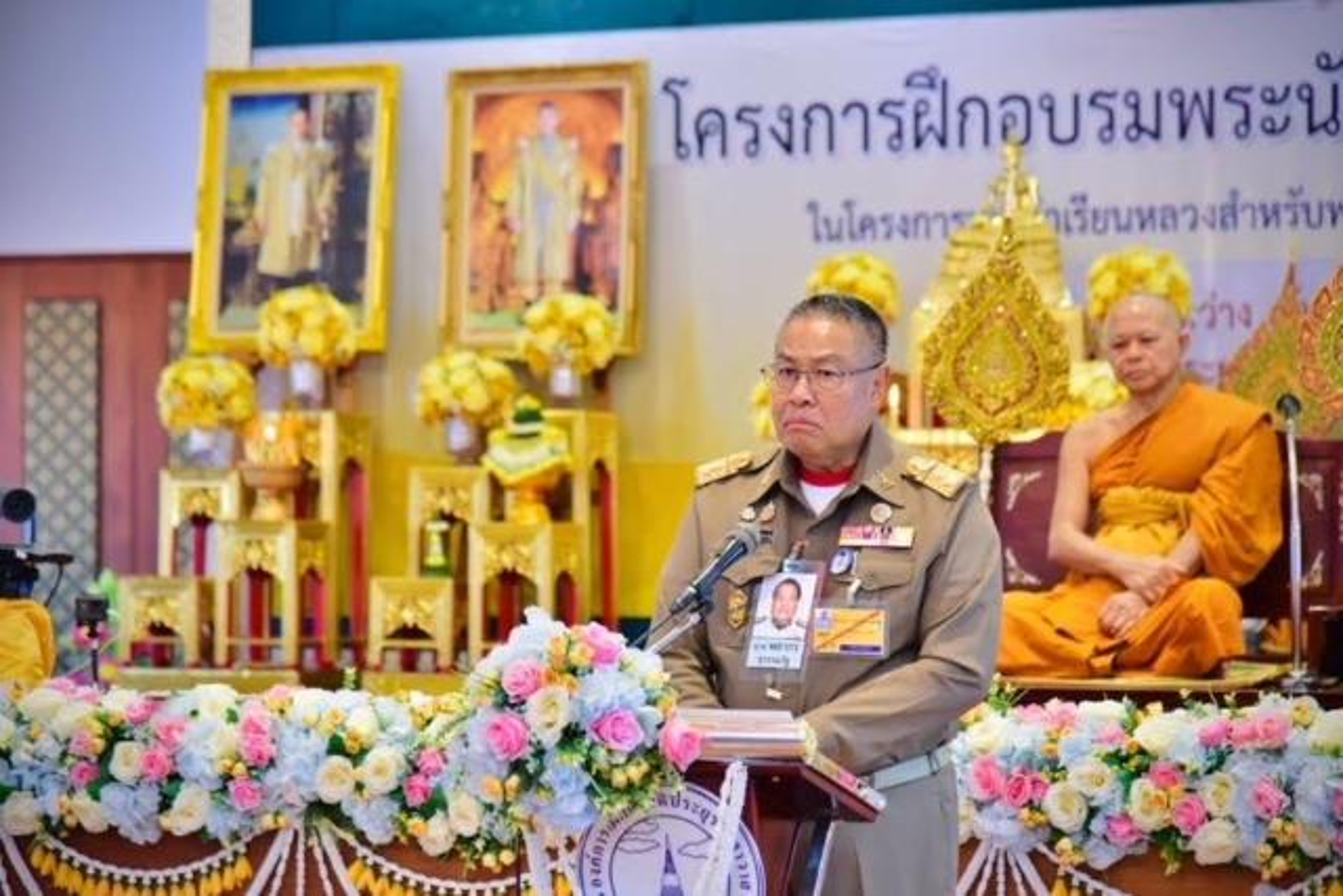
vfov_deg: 11.4
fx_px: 4477
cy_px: 448
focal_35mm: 120
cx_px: 672
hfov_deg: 17.1
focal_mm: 120
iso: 3200
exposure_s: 1/100
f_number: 4
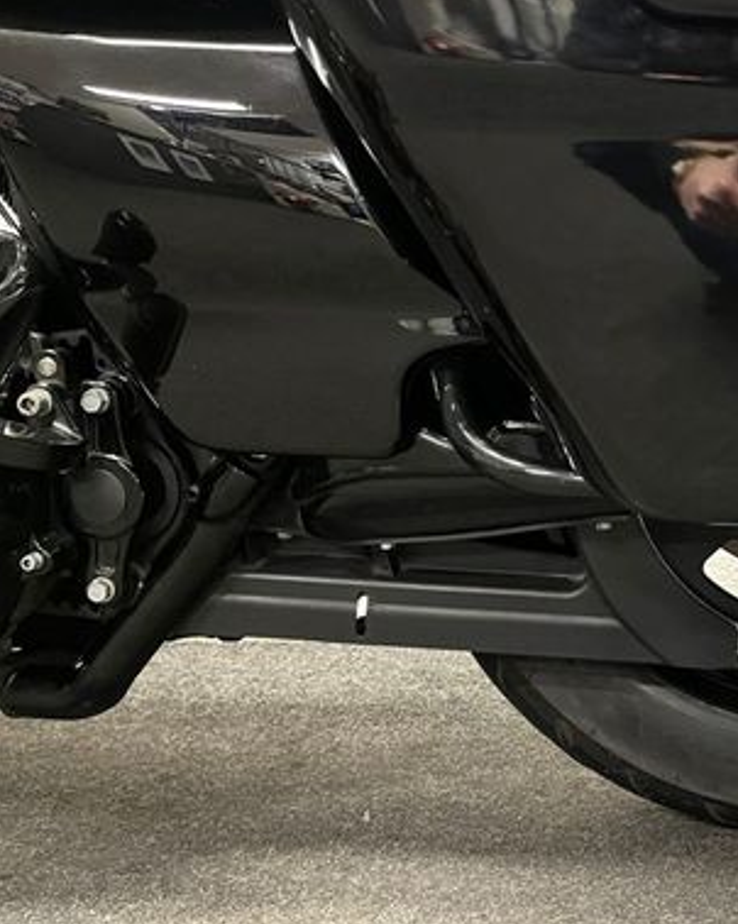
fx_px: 1175
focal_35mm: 43
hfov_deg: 31.5
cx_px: 780
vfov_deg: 42.8
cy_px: 401
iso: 640
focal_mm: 5.1
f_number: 1.6
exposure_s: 1/25
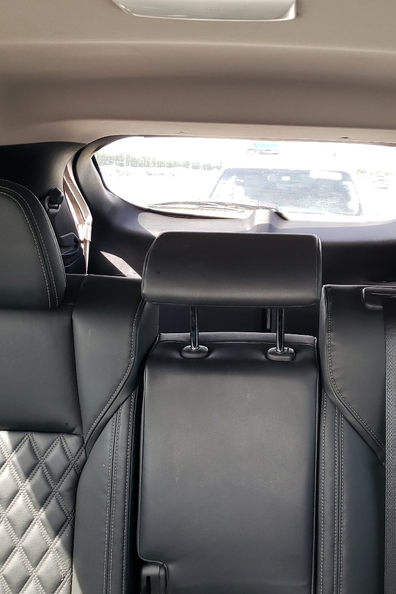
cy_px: 298
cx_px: 317
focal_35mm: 37
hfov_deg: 34.8
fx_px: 610
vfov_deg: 51.9
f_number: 1.5
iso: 60
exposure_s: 1/60.2
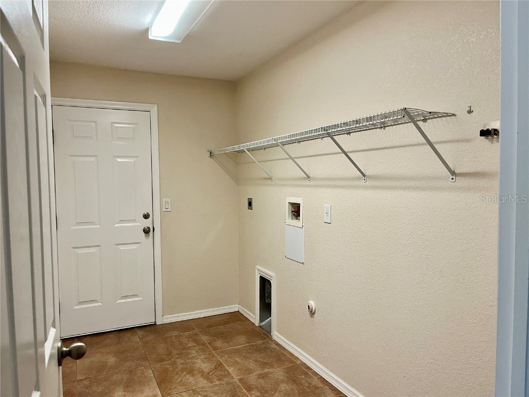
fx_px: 397
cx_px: 264
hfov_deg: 67.3
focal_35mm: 26
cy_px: 198
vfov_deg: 53.1
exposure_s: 1/60
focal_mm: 5.1
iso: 200
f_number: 1.6
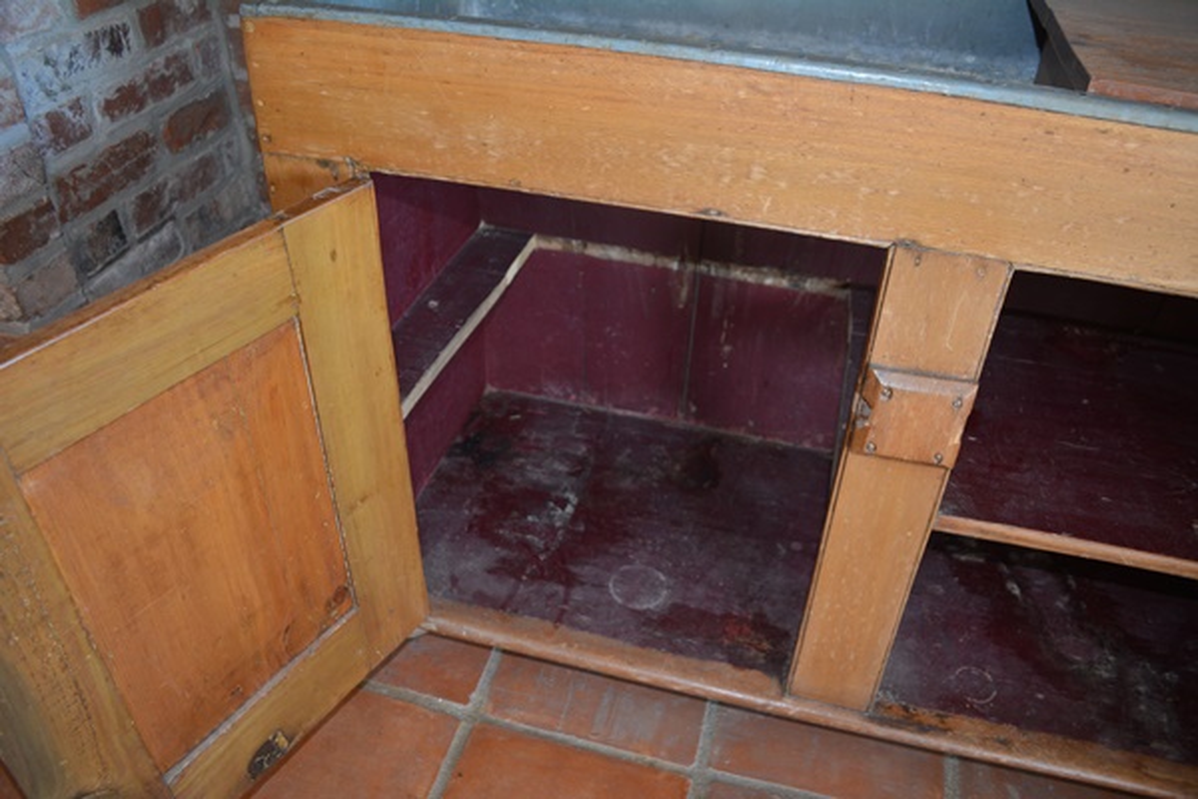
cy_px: 400
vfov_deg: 47.9
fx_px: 898
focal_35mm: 27
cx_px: 599
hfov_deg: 67.4
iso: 720
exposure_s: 1/60
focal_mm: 18
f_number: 3.5
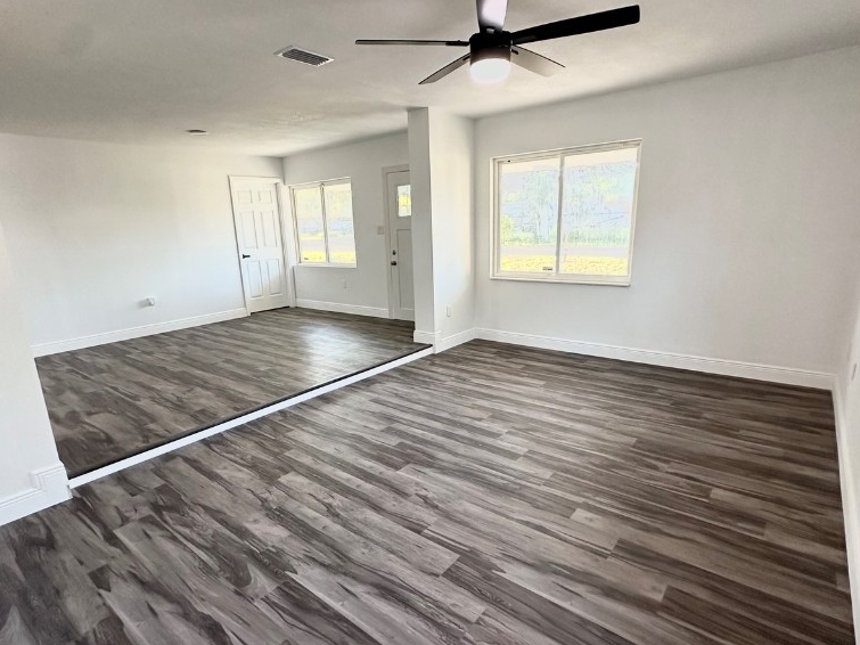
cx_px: 408
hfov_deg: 84.6
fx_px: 472
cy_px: 348
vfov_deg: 68.6
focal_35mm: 19
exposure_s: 1/120
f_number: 2.2
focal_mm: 2.22
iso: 250
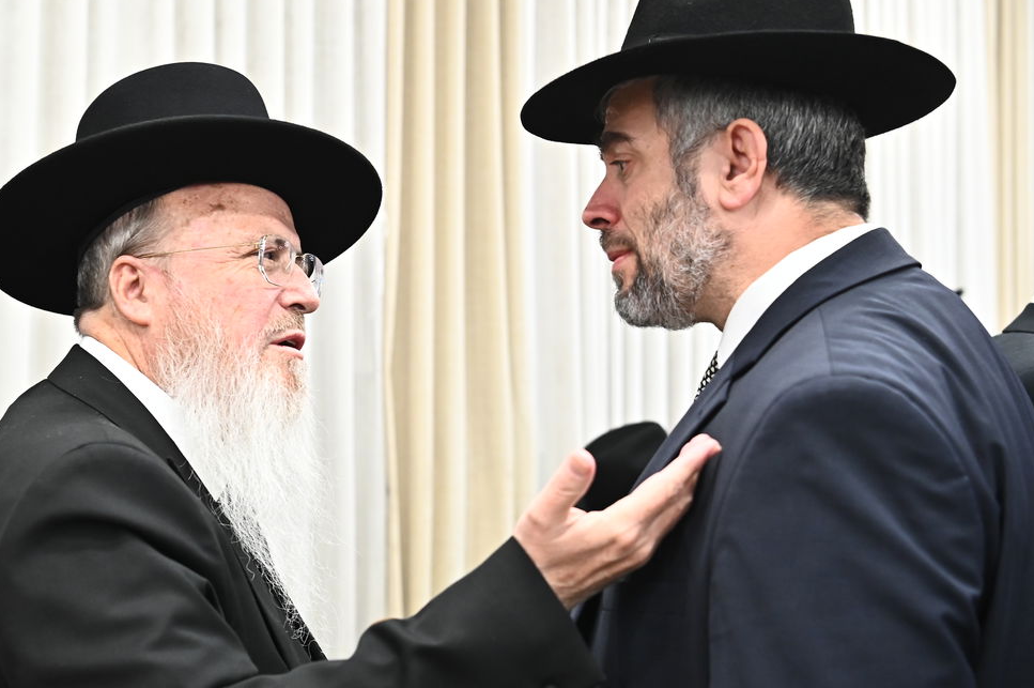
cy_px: 313
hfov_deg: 36.2
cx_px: 469
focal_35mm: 55
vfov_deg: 24.6
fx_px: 1578
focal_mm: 38
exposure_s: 1/200
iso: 2000
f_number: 3.5
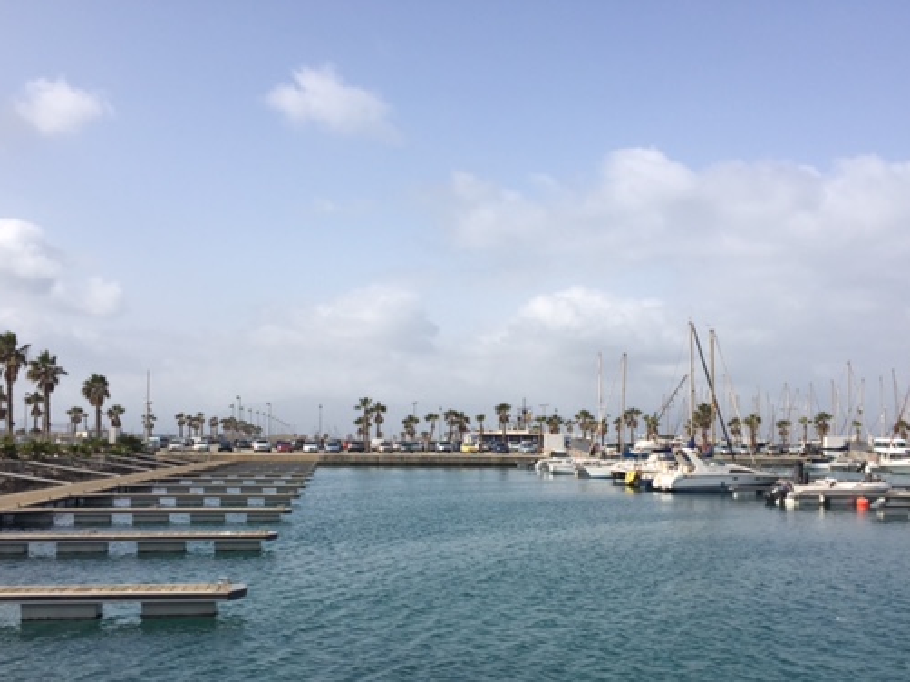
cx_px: 488
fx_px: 972
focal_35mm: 37
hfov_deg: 50.1
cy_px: 432
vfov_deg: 38.4
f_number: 2.2
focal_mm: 4.15
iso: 32
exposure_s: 1/2475
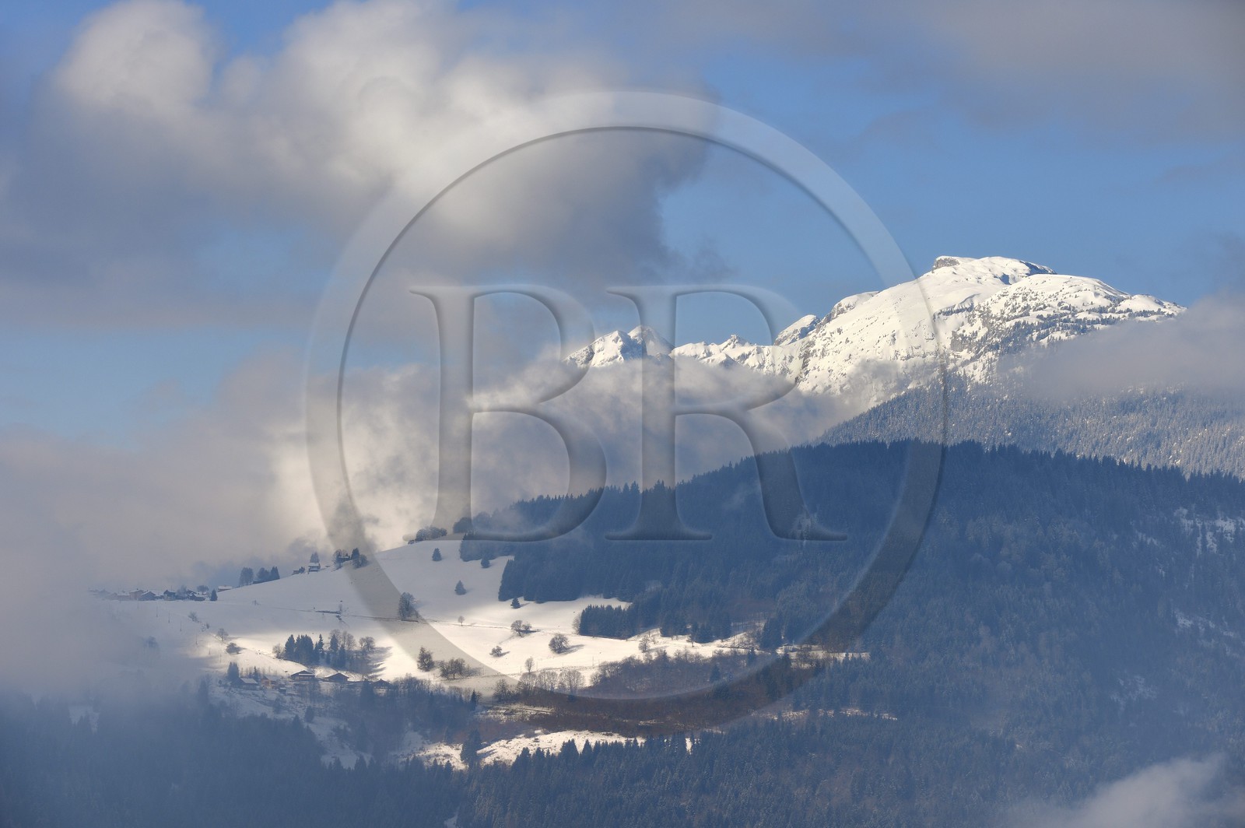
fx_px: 5701
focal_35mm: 165
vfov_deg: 8.3
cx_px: 622
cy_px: 414
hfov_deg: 12.5
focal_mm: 165
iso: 200
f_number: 13
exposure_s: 1/320
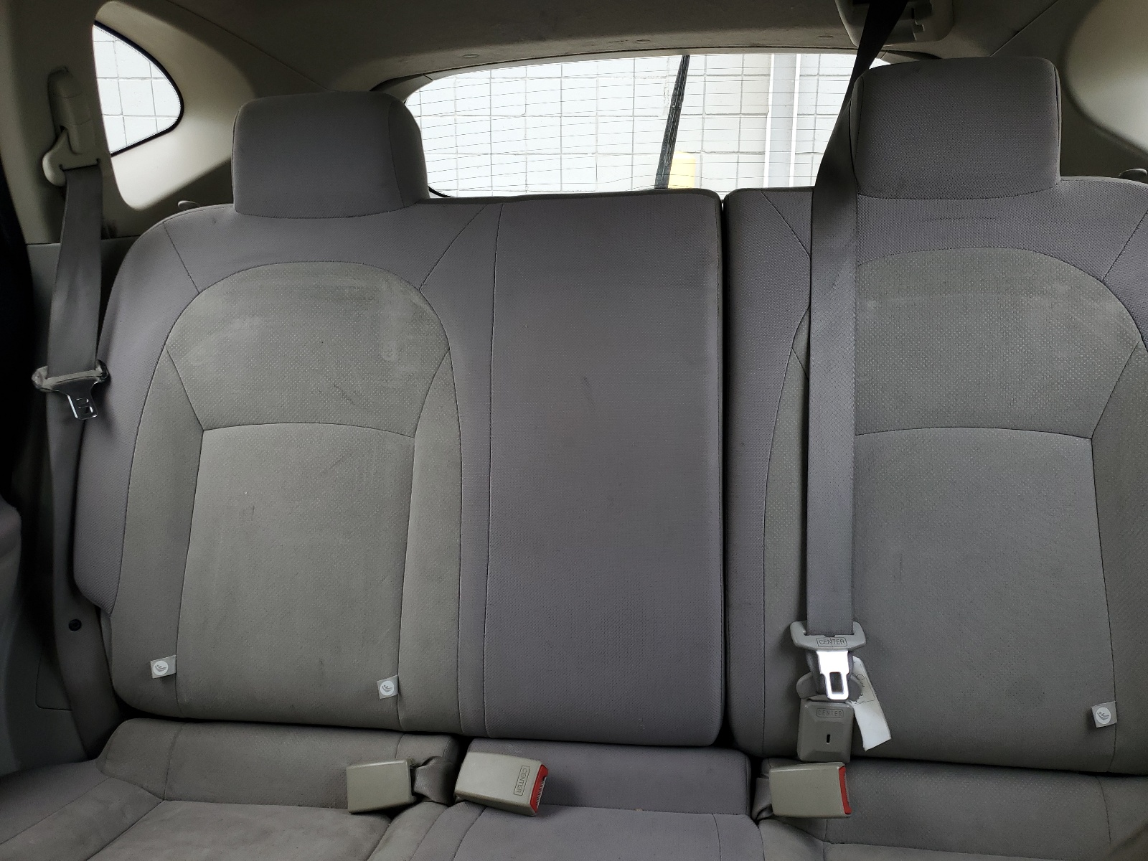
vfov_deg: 53.1
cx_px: 574
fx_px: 862
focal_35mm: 26
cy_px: 430
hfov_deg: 67.3
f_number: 1.5
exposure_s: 1/256
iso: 50
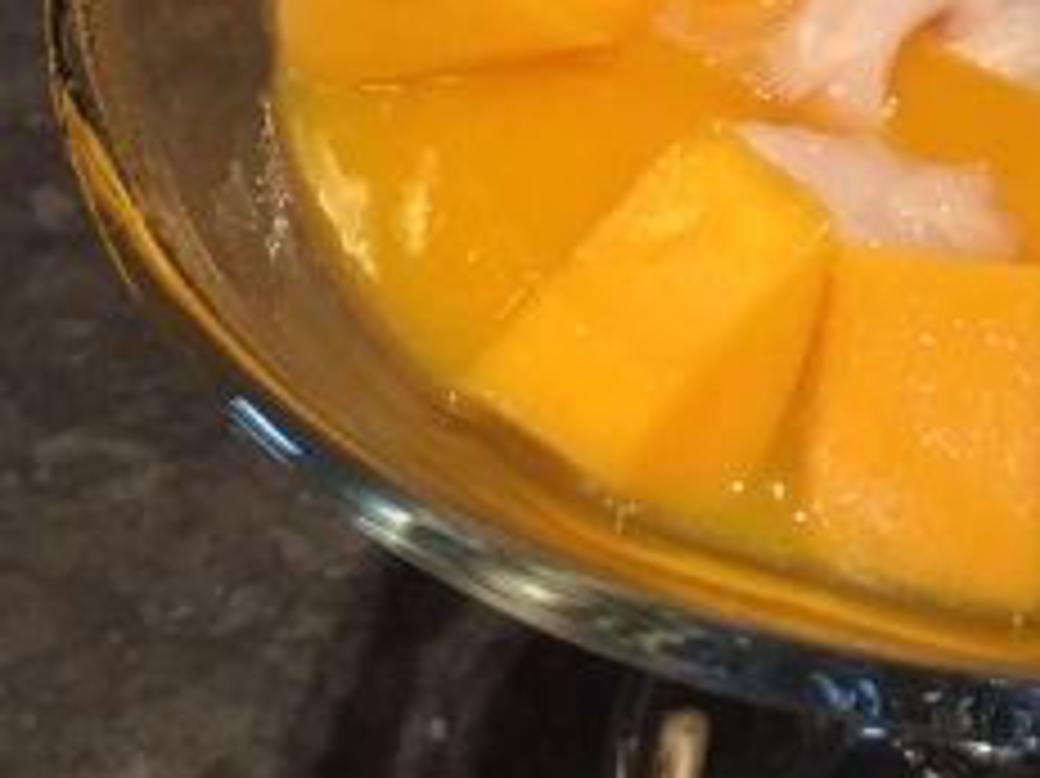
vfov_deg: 16.5
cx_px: 999
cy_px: 25
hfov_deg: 21.6
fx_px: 2642
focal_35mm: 88
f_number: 2.2
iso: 100
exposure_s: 1/33
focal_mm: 4.15
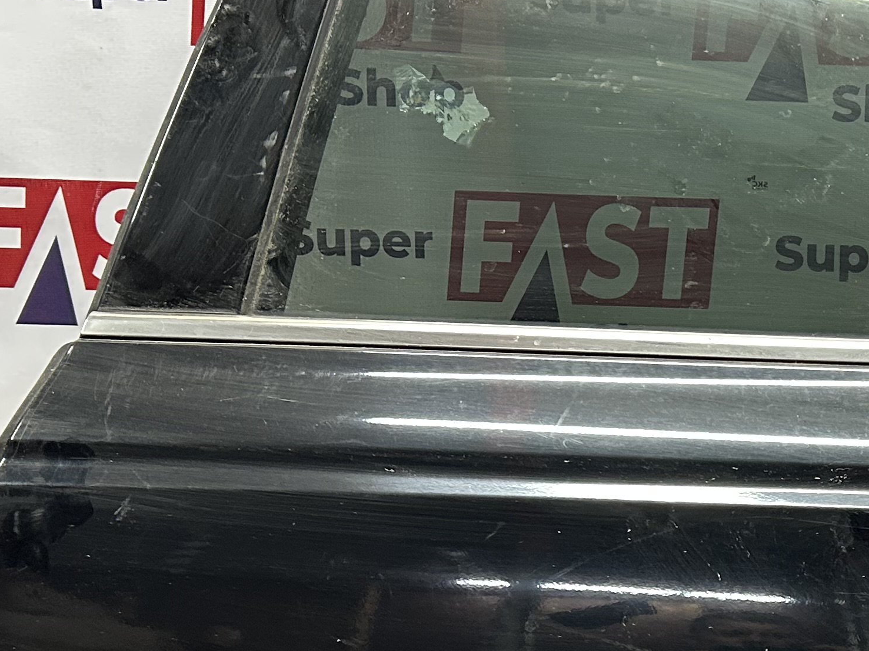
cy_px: 650
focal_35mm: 71
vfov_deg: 20.1
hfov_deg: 26.2
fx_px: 1782
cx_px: 827
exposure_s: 1/50
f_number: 1.5
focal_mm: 5.7
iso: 200
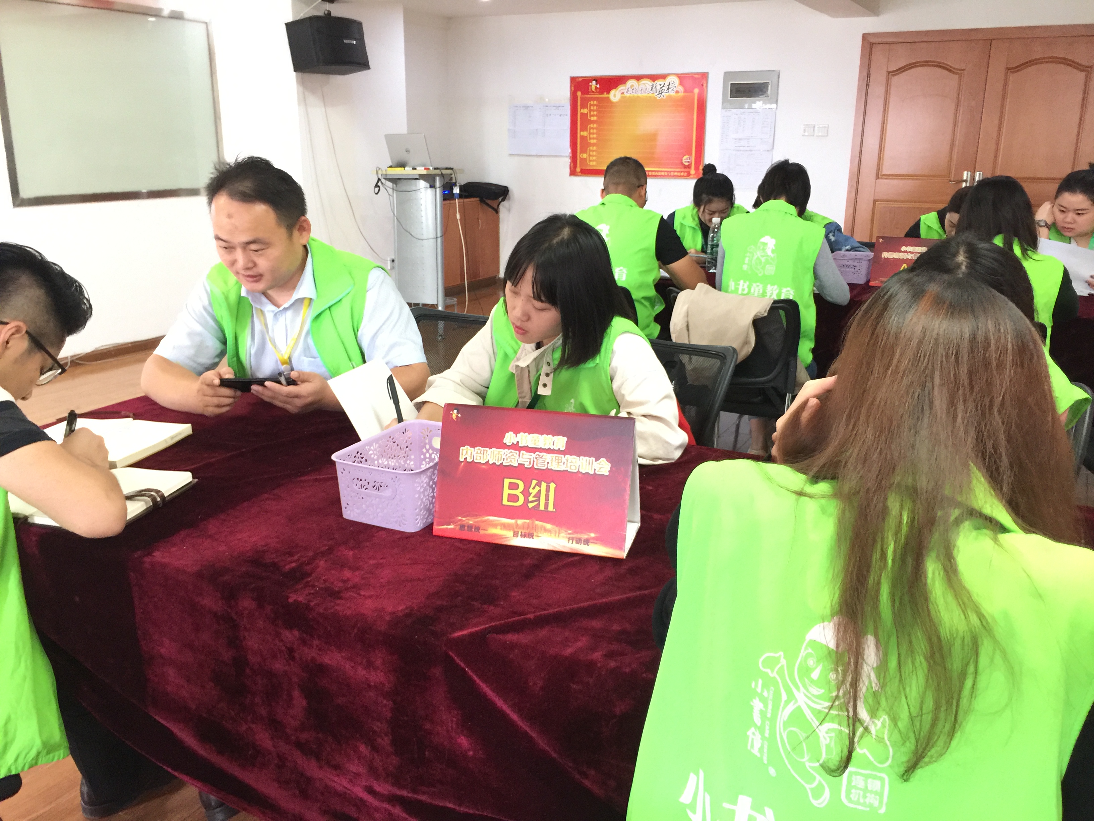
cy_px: 410
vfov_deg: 48.2
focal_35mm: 29
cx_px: 547
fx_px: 917
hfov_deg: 61.7
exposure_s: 1/10
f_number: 2.2
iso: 100
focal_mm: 4.15
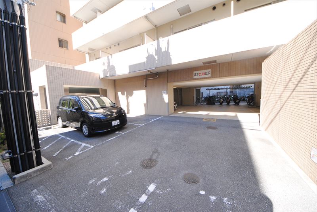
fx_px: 106
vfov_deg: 90.2
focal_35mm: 12
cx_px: 158
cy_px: 106
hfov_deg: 112.5
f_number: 8
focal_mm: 8
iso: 800
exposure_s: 1/250
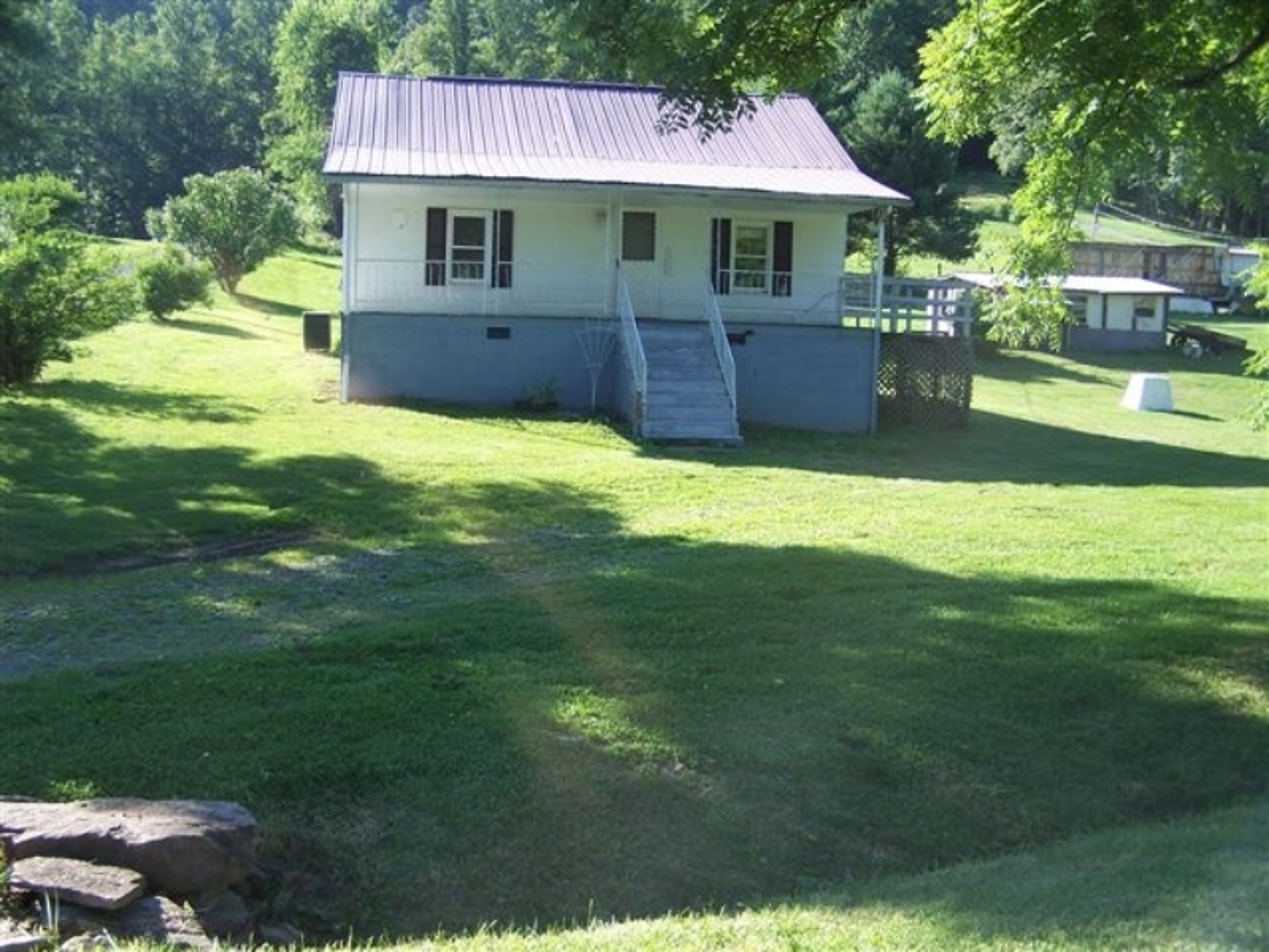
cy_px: 476
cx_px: 634
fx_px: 1393
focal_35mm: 38
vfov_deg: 37.7
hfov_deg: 49.0
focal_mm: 6.3
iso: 80
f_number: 2.8
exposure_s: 1/350
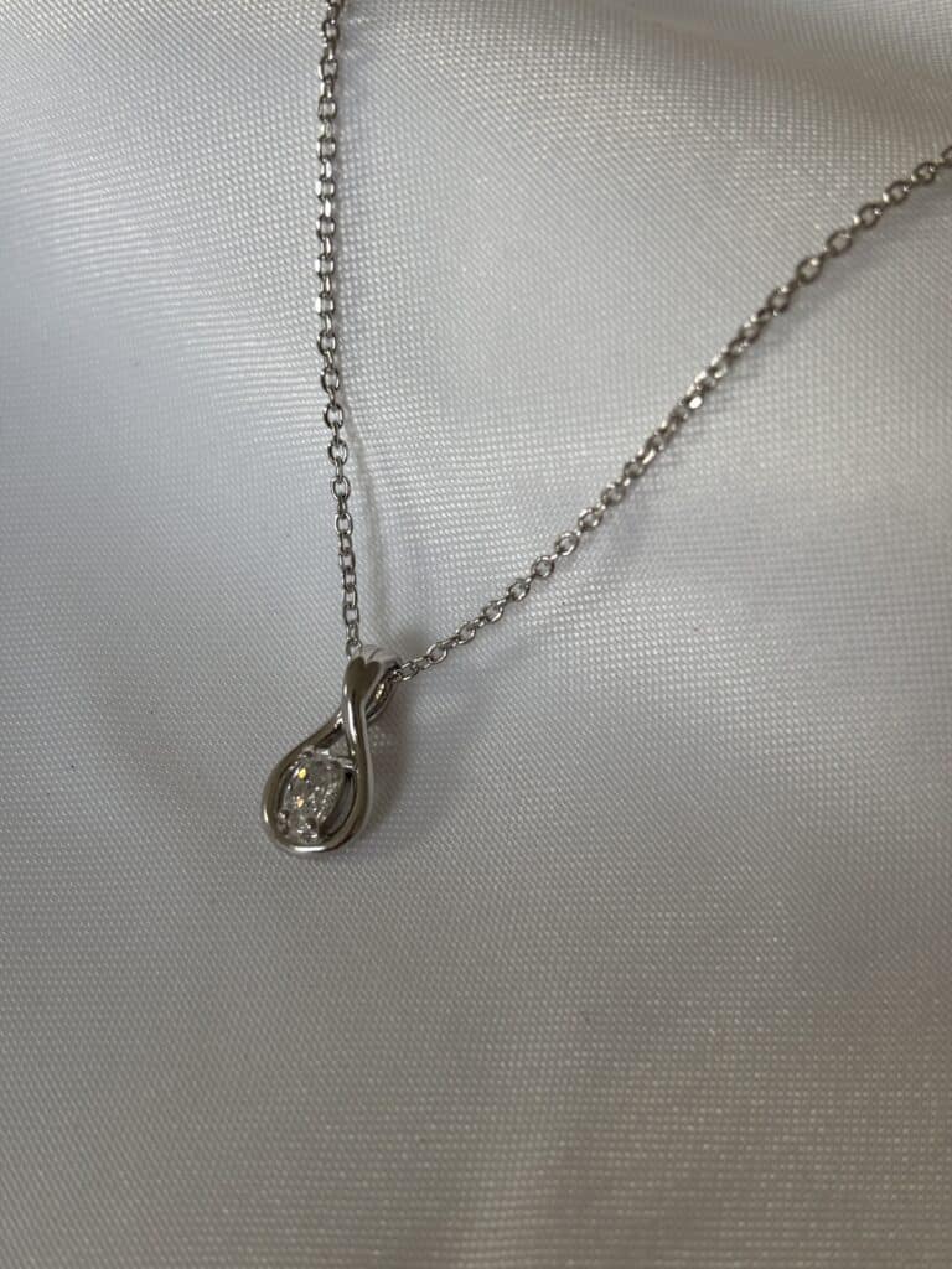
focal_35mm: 52
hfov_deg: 28.0
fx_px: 1907
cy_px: 634
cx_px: 476
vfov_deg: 36.8
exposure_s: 1/60
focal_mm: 5.96
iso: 50
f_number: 1.6
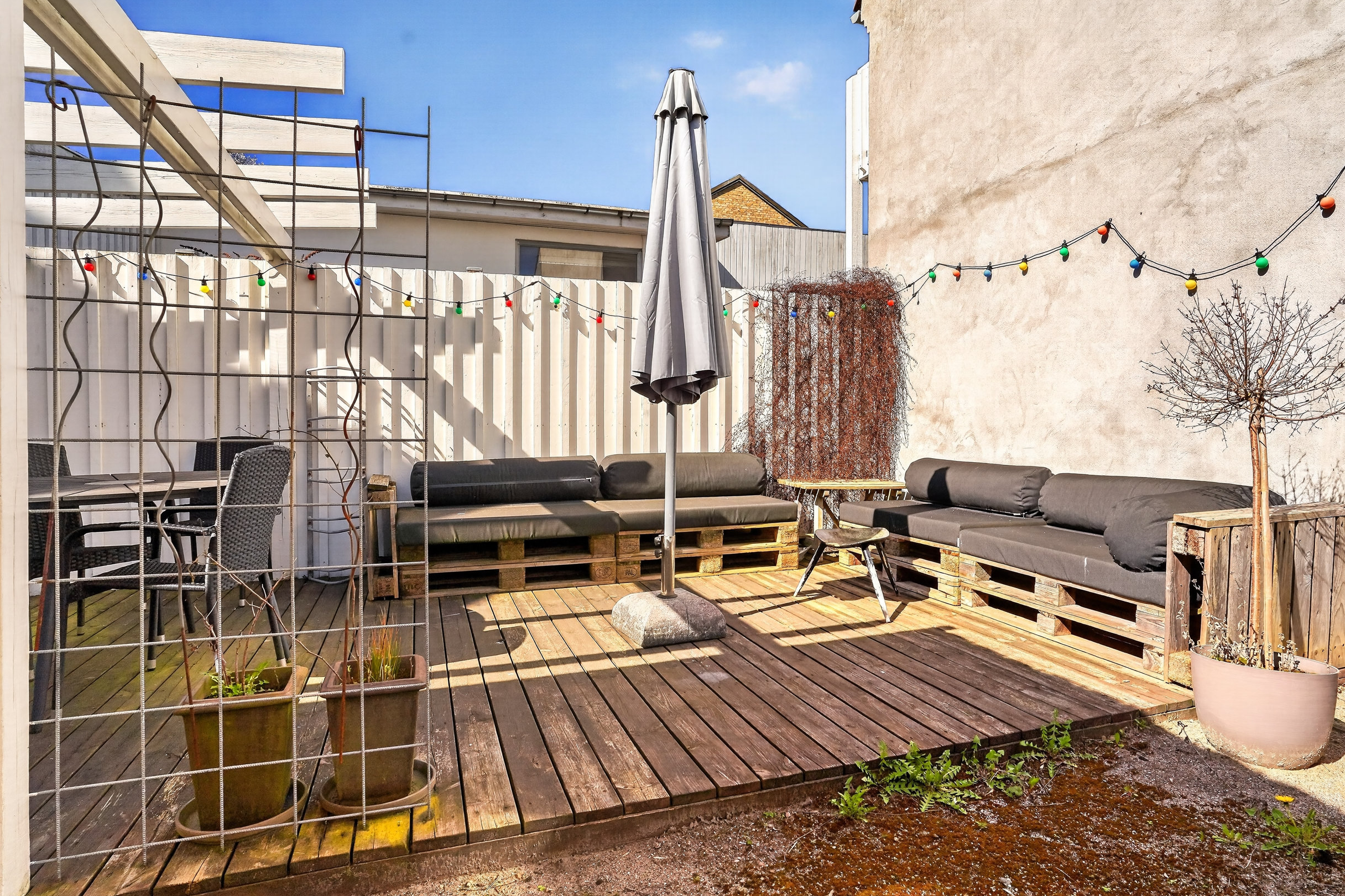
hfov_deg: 83.9
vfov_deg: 61.9
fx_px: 747
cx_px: 698
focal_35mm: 20
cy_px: 434
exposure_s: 1/640
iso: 400
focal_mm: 19
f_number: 8
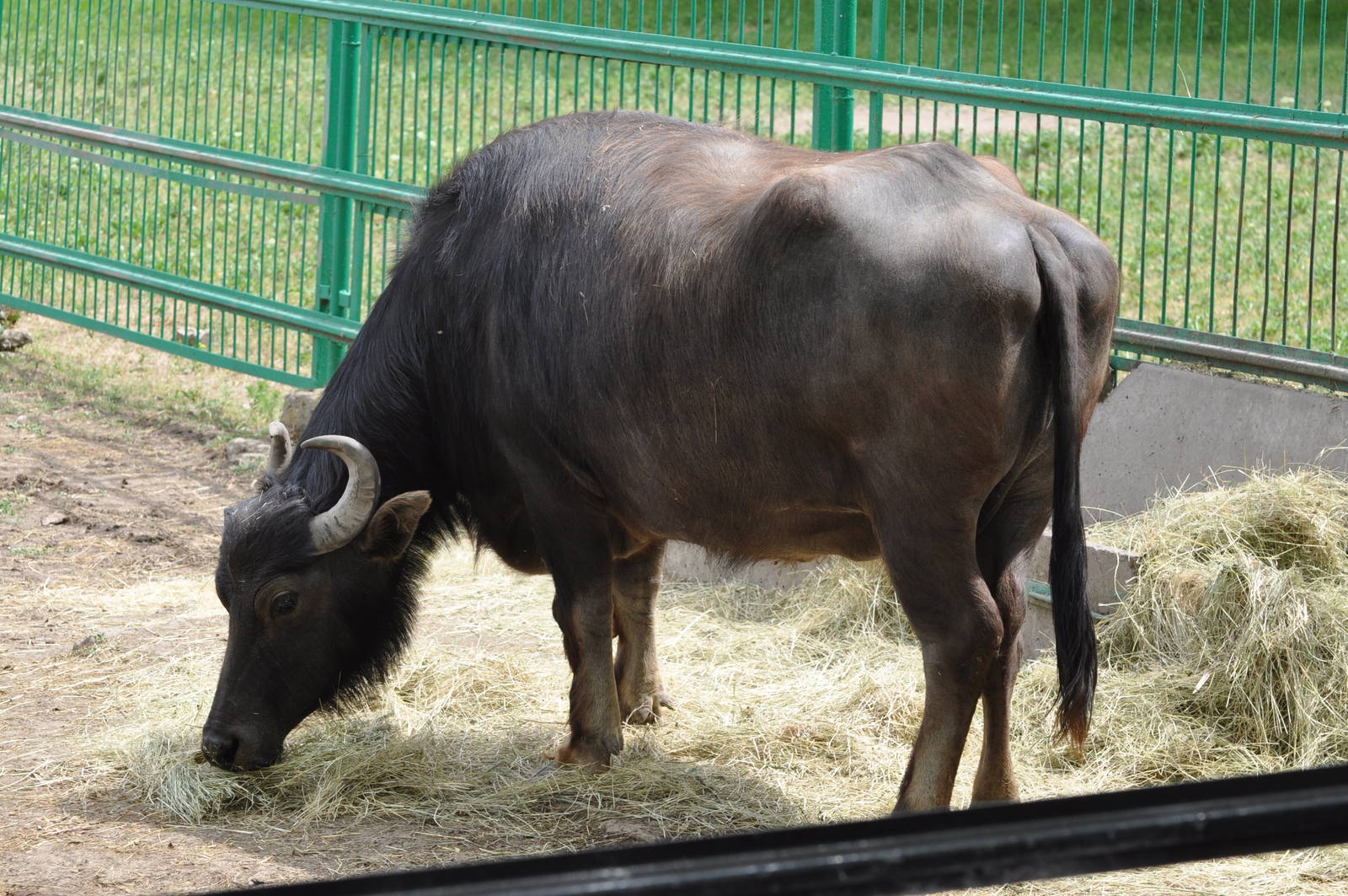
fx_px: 5161
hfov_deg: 14.9
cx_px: 674
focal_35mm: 138
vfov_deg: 9.9
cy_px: 448
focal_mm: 92
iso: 200
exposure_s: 1/200
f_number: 7.1
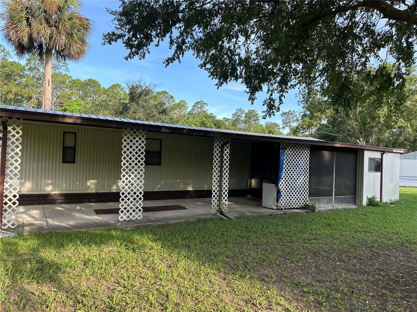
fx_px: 289
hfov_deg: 71.6
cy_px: 156
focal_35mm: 24
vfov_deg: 56.8
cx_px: 208
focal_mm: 6.86
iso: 80
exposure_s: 1/734
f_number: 1.78
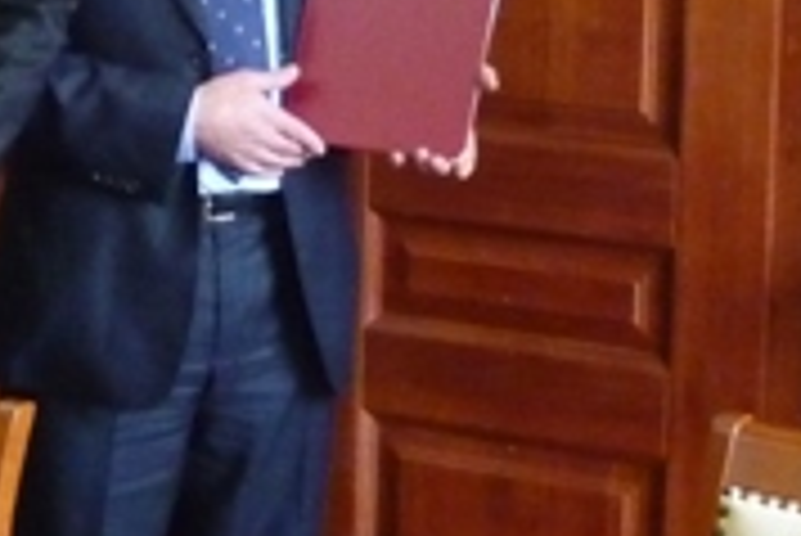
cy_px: -108
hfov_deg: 11.9
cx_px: -266
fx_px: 3741
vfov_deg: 8.1
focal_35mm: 168
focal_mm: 7.4
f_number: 3.1
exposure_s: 1/15
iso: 800
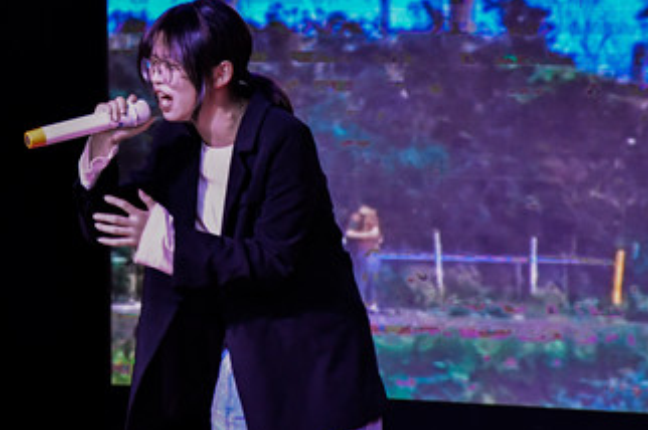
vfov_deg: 3.3
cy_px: 98
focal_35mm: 418
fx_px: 7516
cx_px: 185
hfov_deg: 4.9
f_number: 5.6
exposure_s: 1/125
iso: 2200
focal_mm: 140
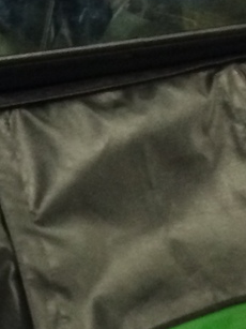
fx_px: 1422
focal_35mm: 150
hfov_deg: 9.8
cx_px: 0
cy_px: 162
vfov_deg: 13.2
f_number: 2.2
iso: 320
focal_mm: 4.12
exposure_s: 1/20
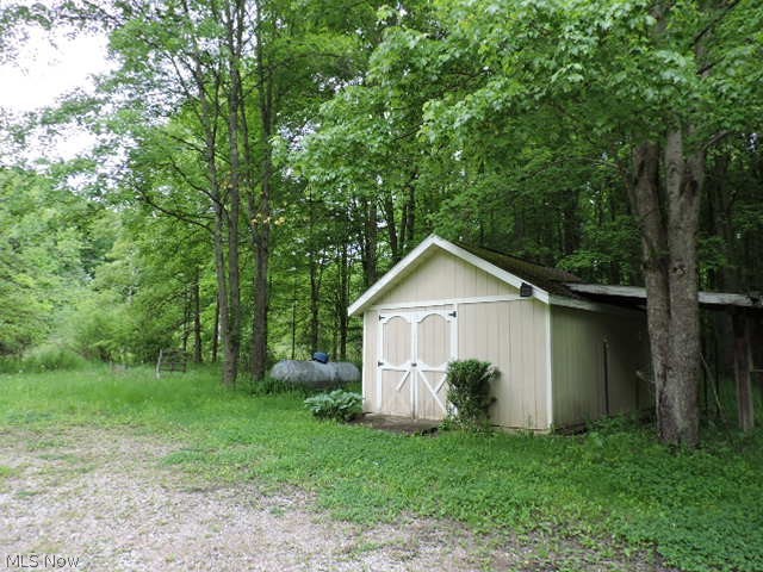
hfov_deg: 71.6
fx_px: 529
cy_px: 286
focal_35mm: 24
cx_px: 382
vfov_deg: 56.8
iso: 100
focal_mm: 4.3
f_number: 3
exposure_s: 1/200
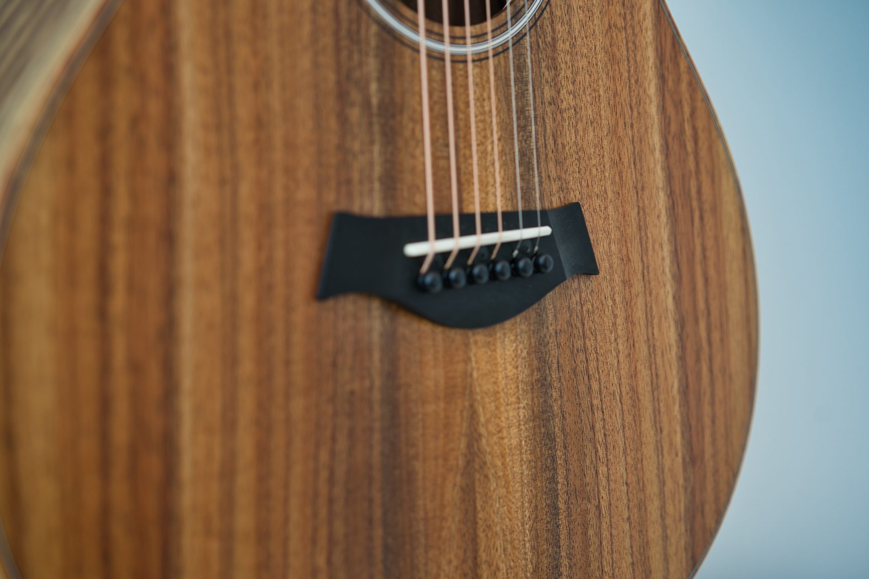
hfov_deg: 36.2
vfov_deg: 24.6
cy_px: 290
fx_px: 1328
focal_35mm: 55
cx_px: 434
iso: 160
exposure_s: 1/125
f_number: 3.5
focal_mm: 55
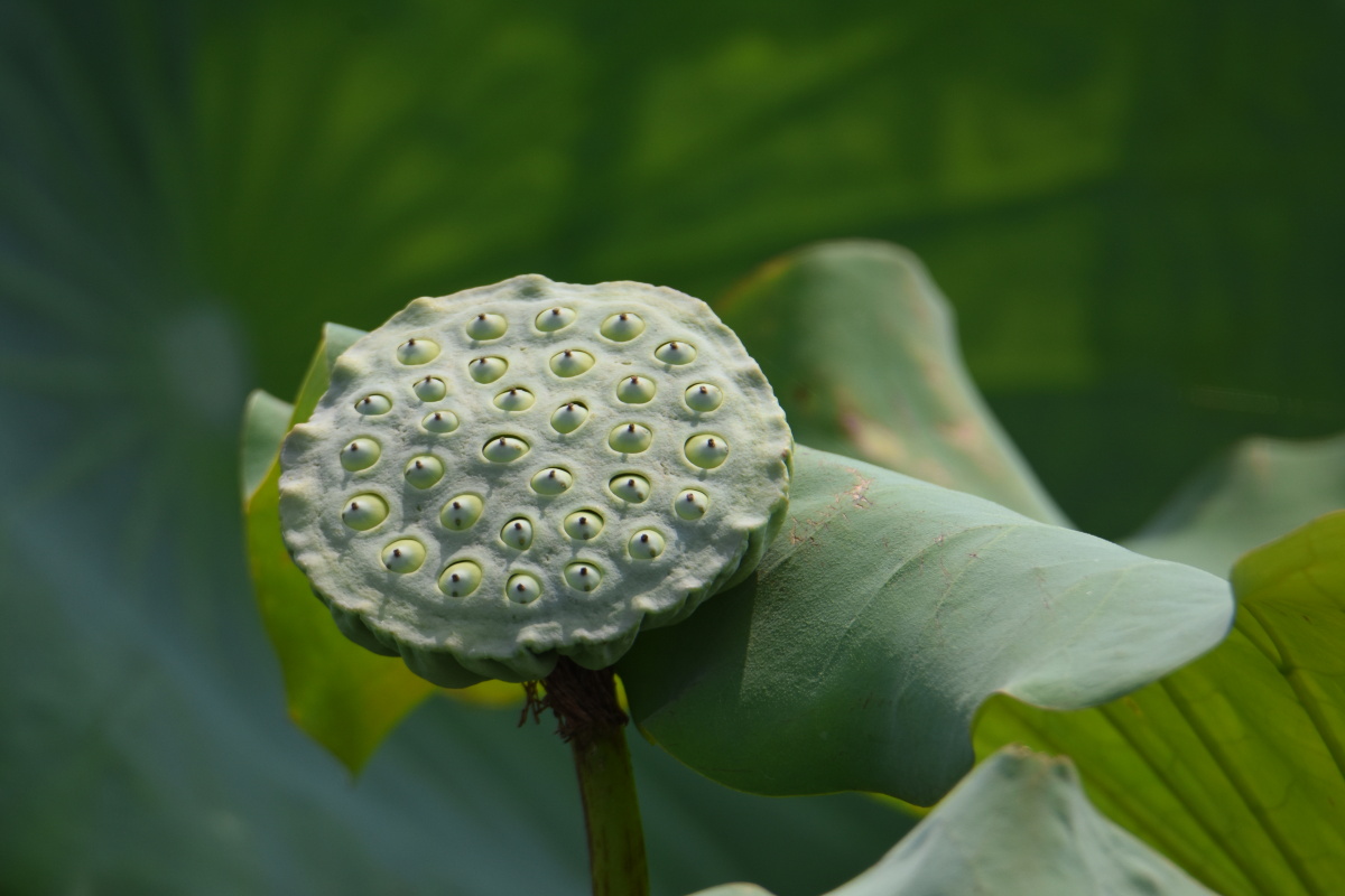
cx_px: 672
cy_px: 448
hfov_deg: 2.3
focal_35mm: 900
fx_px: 33622
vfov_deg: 1.5
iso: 320
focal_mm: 600
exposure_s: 1/1250
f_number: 6.3
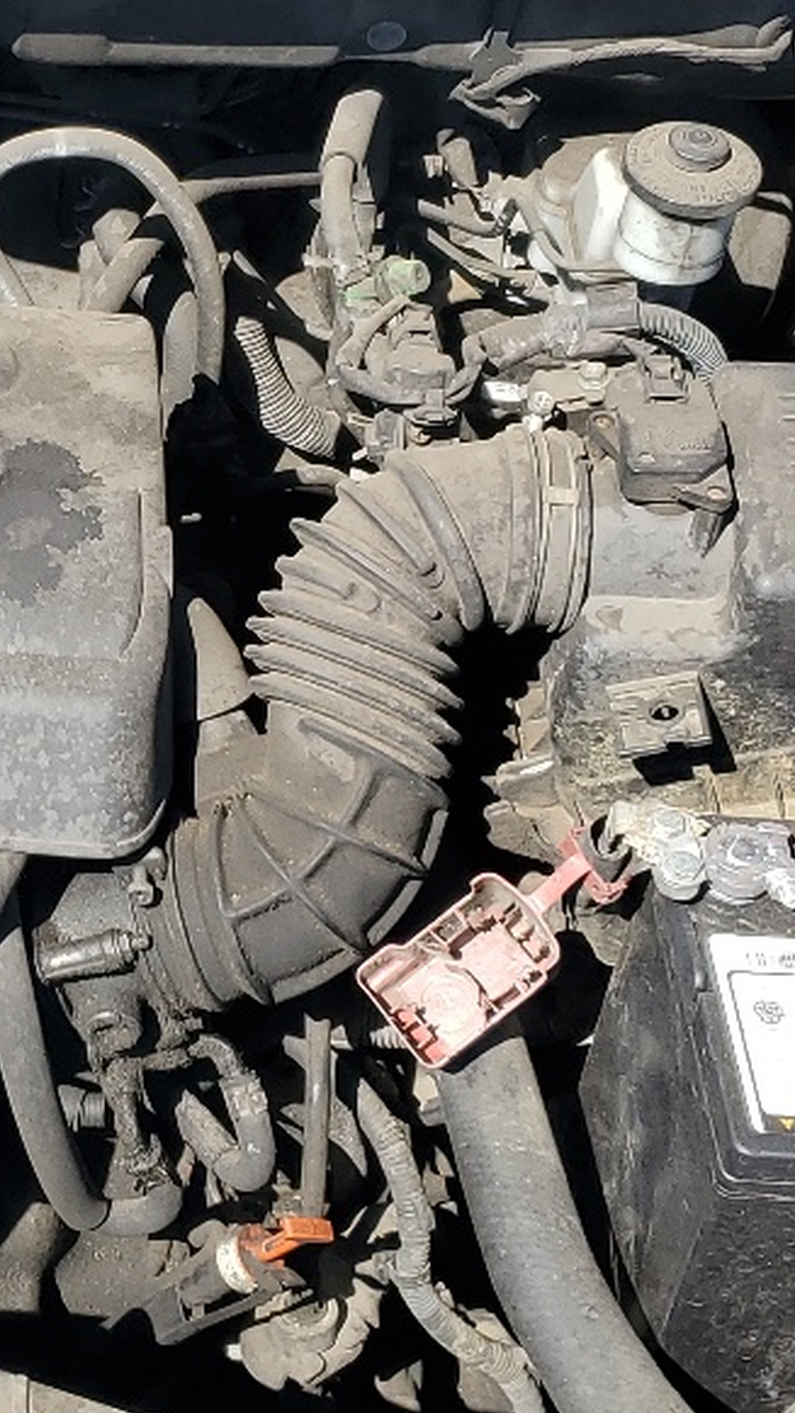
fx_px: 2922
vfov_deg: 27.1
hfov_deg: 15.0
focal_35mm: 78
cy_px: 591
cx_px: -148
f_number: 1.5
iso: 50
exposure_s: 1/1429
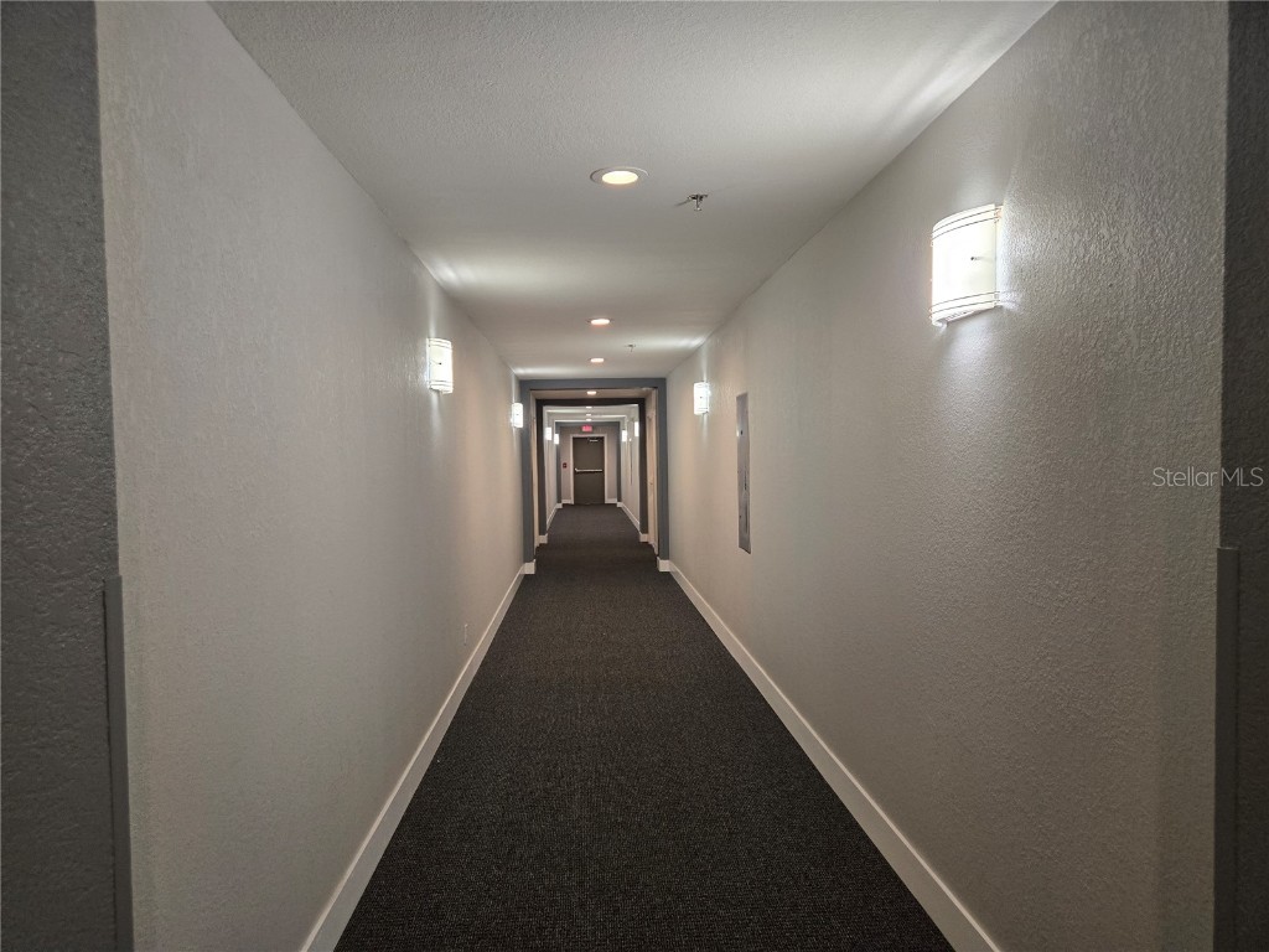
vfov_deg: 58.9
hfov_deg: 73.9
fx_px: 843
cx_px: 634
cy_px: 476
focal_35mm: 23
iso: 320
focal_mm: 5.4
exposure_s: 1/120
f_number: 1.8
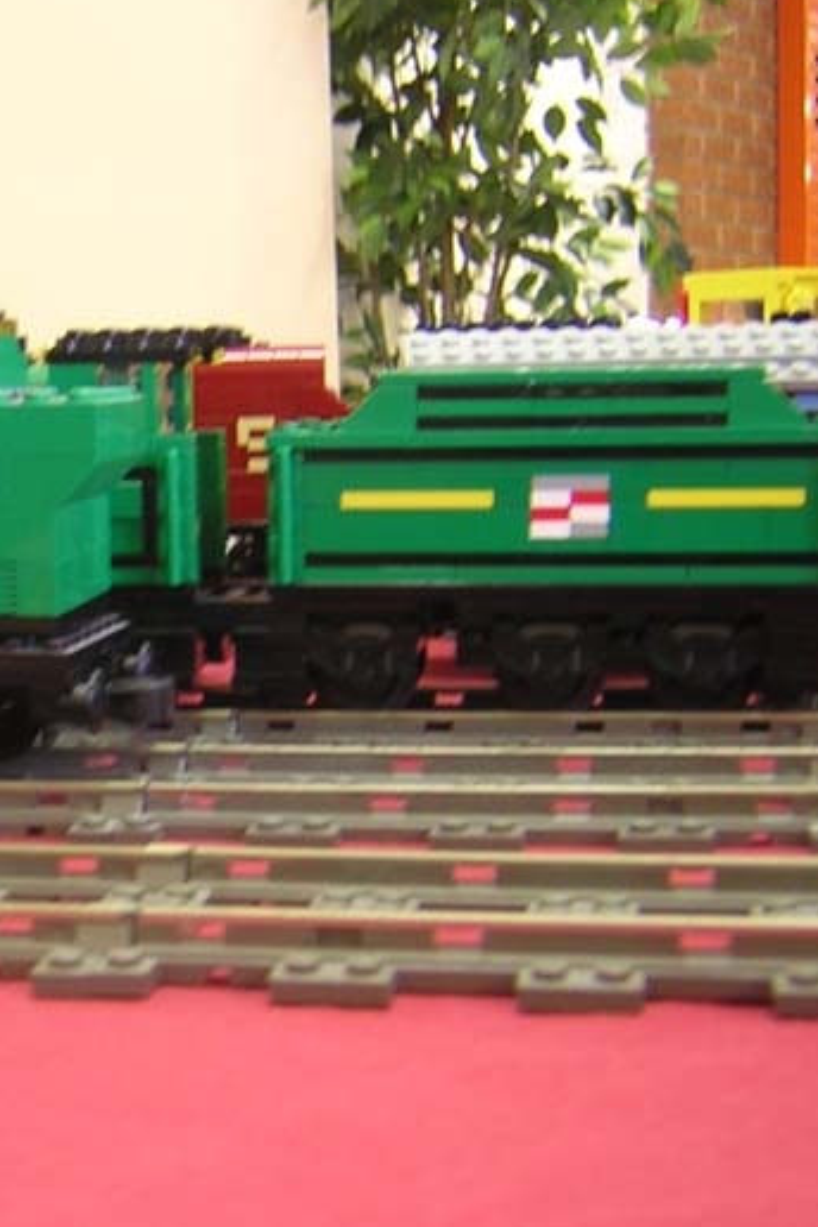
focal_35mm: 58
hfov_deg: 22.8
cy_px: 604
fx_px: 1977
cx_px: 74
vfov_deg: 34.5
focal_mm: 4.7
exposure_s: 1/3.4
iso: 128
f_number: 2.6
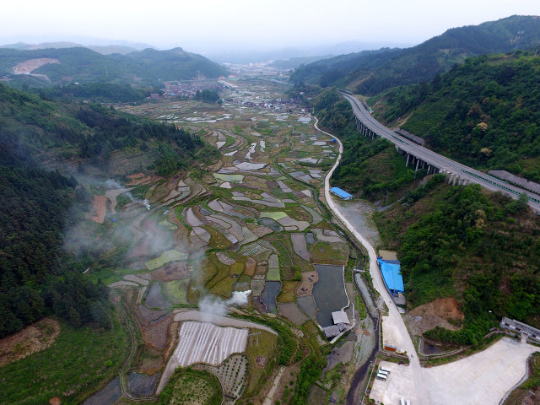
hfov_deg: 81.7
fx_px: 312
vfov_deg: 66.0
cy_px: 202
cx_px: 270
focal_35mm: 20
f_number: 2.8
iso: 152
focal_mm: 3.61
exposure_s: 1/100
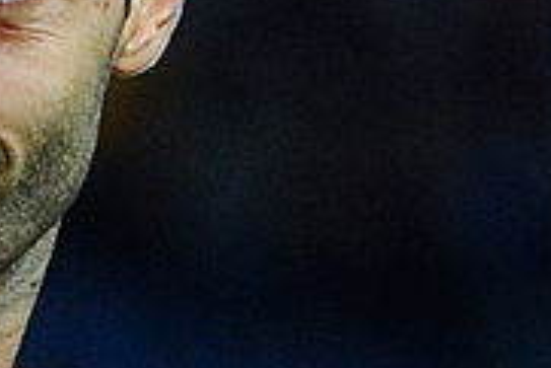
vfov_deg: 1.3
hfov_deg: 2.0
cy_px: 90
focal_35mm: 1043
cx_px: -633
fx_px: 15976
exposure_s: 1/800
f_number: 3.5
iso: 1600
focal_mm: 185
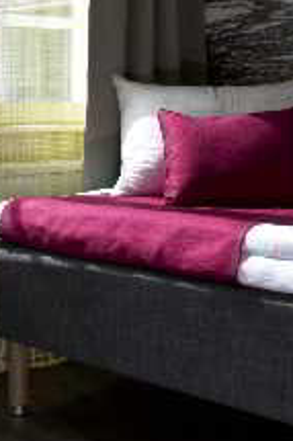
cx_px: -31
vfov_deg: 29.7
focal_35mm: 67
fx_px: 819
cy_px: 119
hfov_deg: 19.4
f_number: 22
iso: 100
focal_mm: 24
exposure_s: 1/4
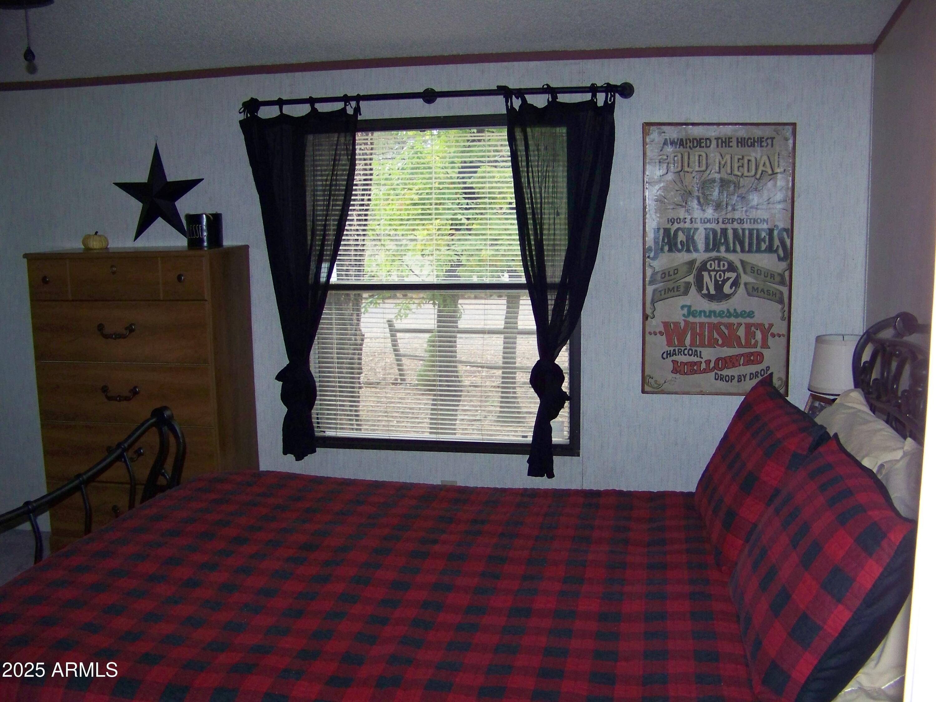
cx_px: 468
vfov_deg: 39.7
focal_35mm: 36
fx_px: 973
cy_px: 351
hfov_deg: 51.4
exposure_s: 1/30
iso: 200
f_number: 2.8
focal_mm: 5.85
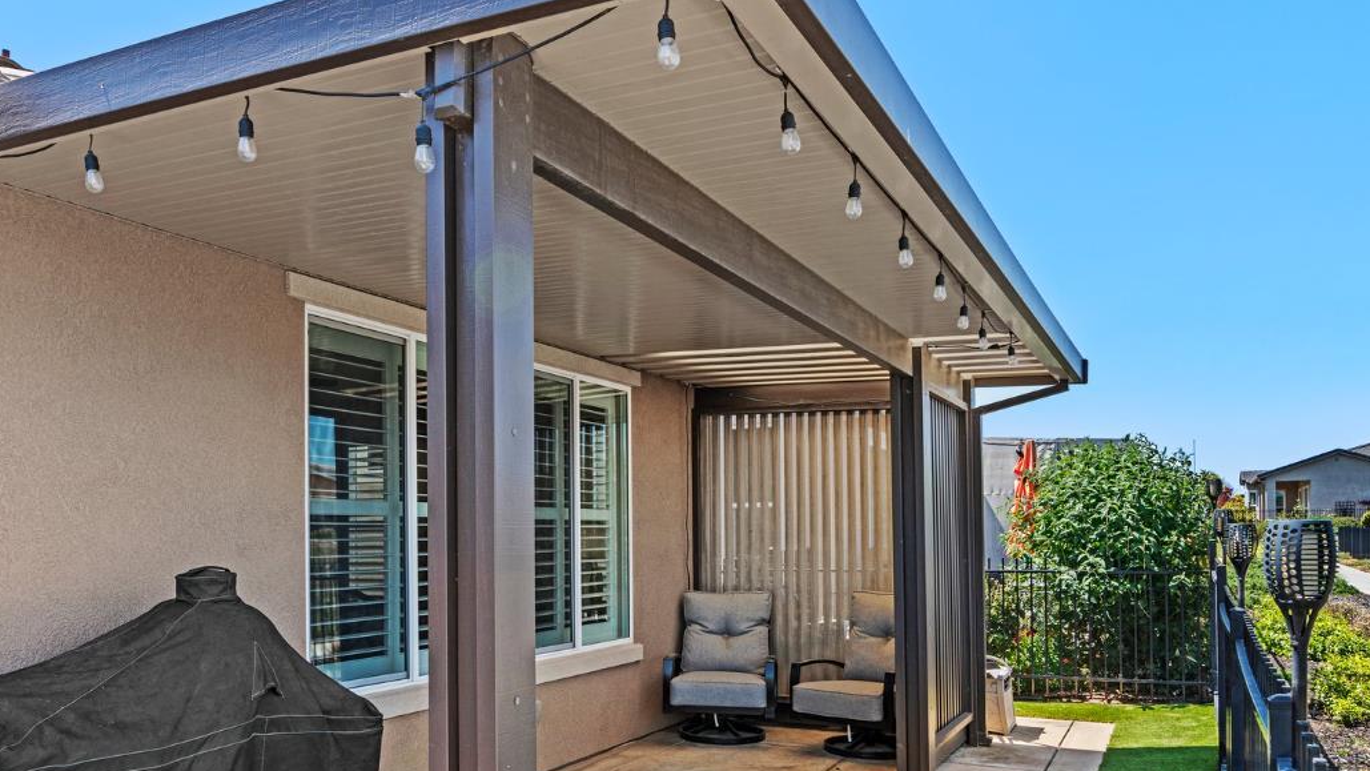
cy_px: 556
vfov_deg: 39.4
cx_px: 627
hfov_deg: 66.0
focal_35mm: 29
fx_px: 1054
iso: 100
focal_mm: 19
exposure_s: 1/60
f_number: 8
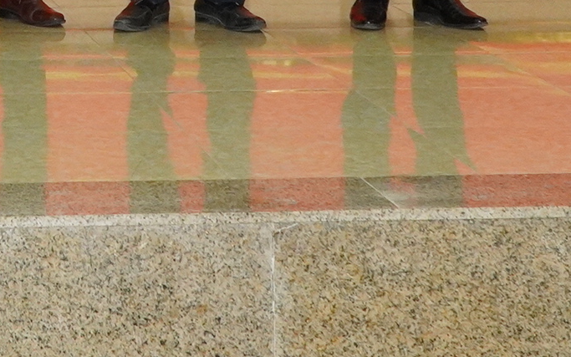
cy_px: -362
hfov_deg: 14.4
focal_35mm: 141
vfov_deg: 8.8
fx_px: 2198
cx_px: -89
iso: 2500
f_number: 9
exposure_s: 1/60
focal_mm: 21
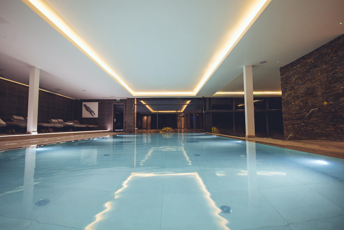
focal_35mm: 19
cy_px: 115
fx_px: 182
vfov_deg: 64.6
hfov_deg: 86.9
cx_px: 172
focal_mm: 19
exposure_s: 1/100
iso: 1600
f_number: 2.8
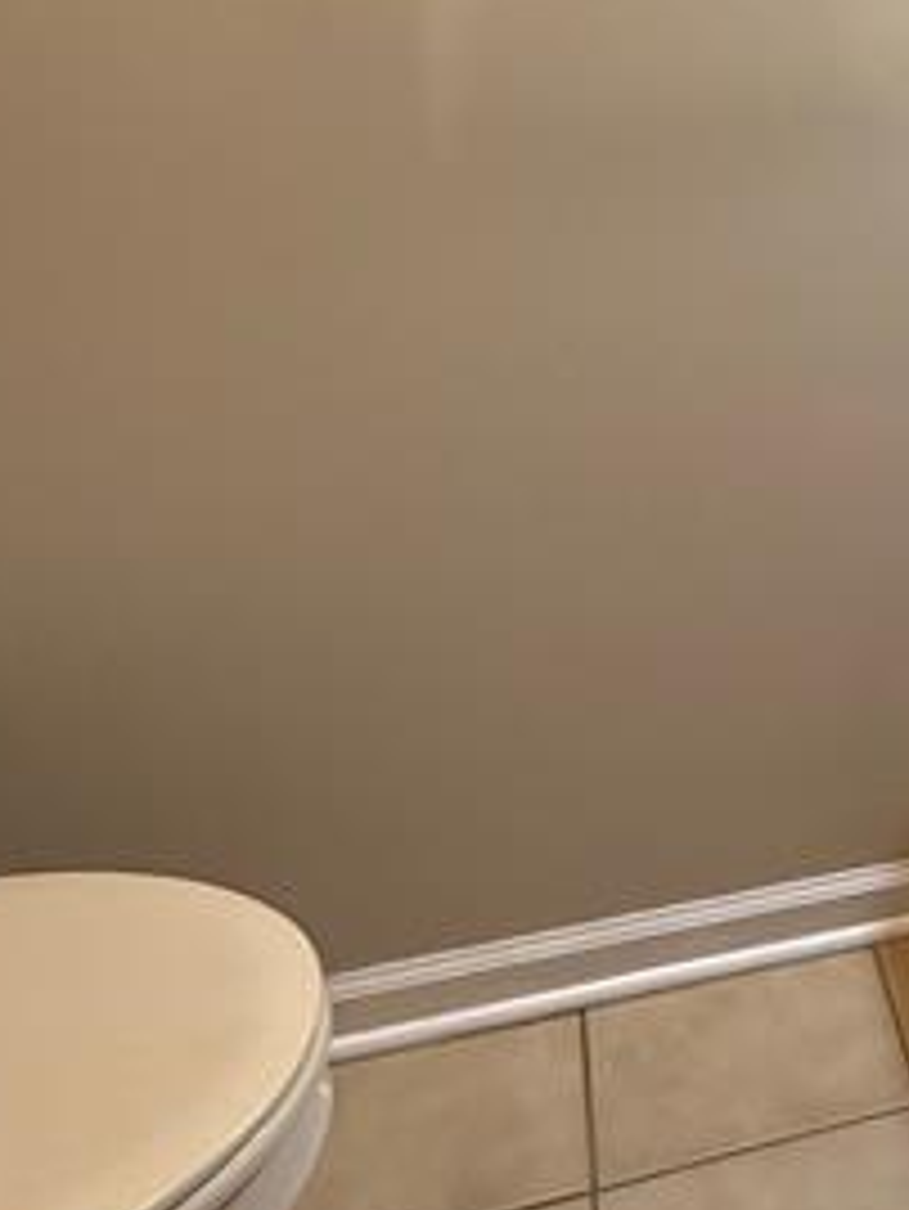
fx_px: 1399
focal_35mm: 40
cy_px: 198
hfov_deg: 31.6
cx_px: 1017
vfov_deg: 43.9
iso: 200
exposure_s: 1/120
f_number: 2.2
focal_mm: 2.22
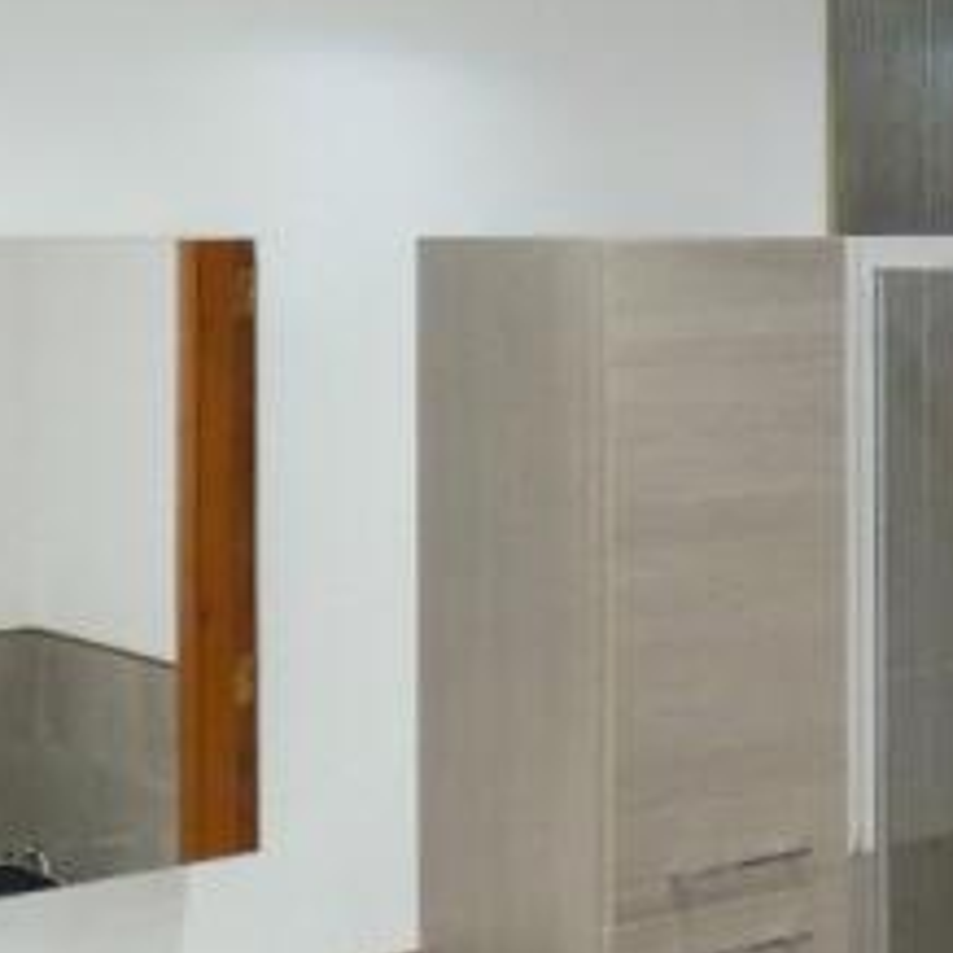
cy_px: 1521
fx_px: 2585
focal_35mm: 83
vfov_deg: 18.1
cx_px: 603
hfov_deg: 20.8
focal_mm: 3.6
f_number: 2.8
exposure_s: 1/60
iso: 400
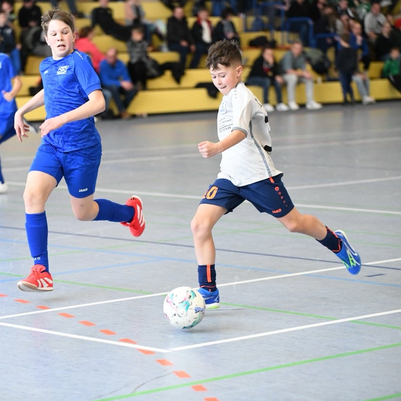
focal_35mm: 144
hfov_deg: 12.1
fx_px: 1887
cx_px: 144
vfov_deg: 12.1
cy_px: 200
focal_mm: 112
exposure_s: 1/1600
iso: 6400
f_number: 2.8
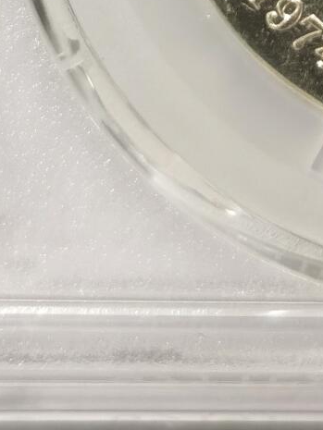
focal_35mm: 209
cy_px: -395
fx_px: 2599
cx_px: 487
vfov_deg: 9.0
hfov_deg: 7.0
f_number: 16
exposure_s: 1/100
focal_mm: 5.56
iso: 125
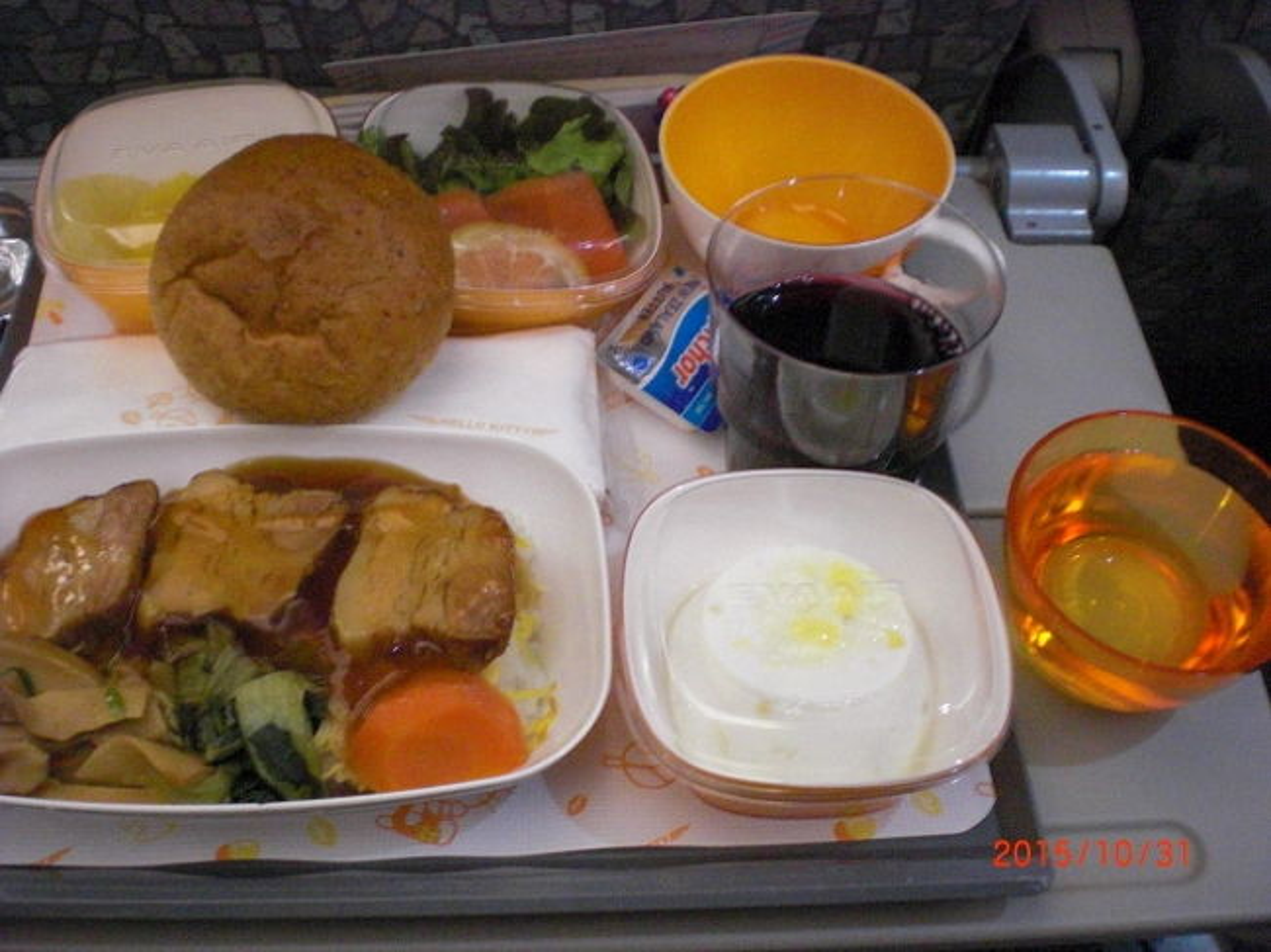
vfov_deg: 37.7
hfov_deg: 49.0
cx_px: 636
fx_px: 1395
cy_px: 476
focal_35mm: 38
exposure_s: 1/30
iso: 800
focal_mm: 6.3
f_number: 3.1
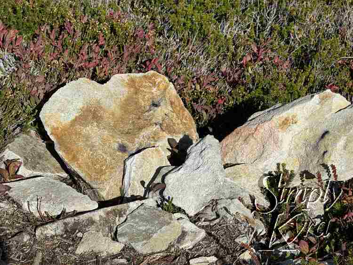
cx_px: 176
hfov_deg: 16.4
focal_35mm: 120
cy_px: 132
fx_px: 1224
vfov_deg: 12.4
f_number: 2.8
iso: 50
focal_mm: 15.66
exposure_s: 1/2212
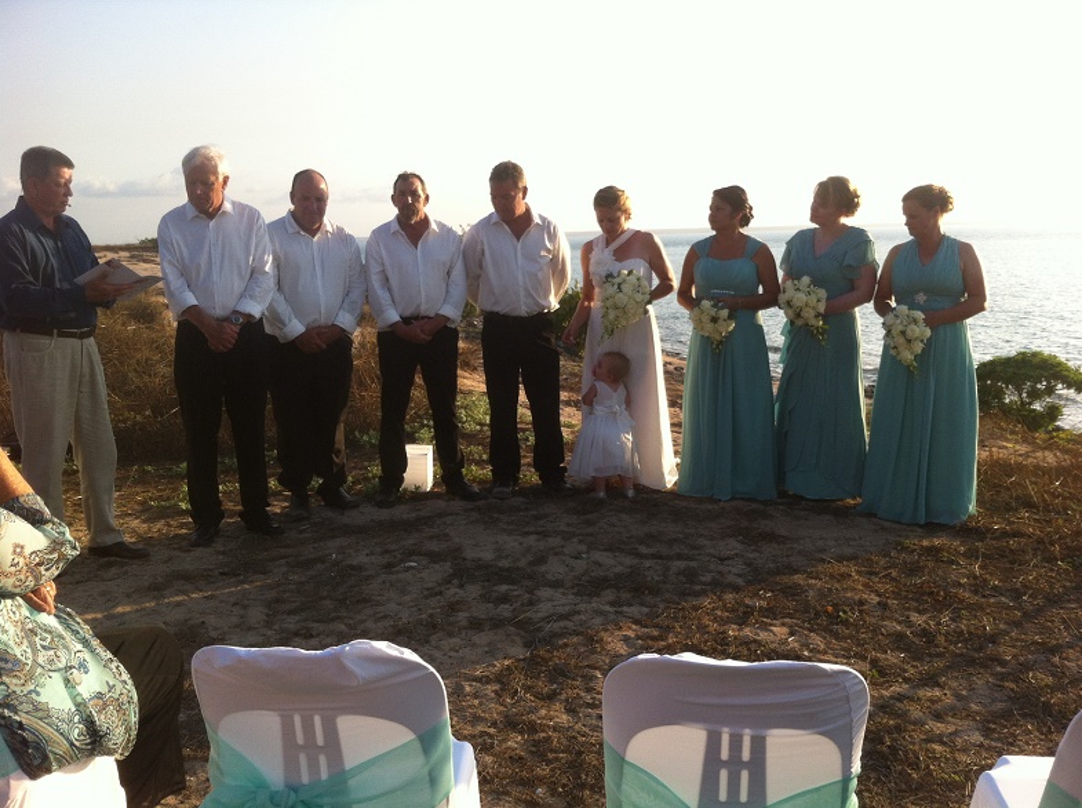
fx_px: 1092
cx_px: 541
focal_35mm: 35
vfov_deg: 40.6
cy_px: 404
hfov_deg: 52.7
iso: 80
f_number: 2.8
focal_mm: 3.85
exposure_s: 1/539
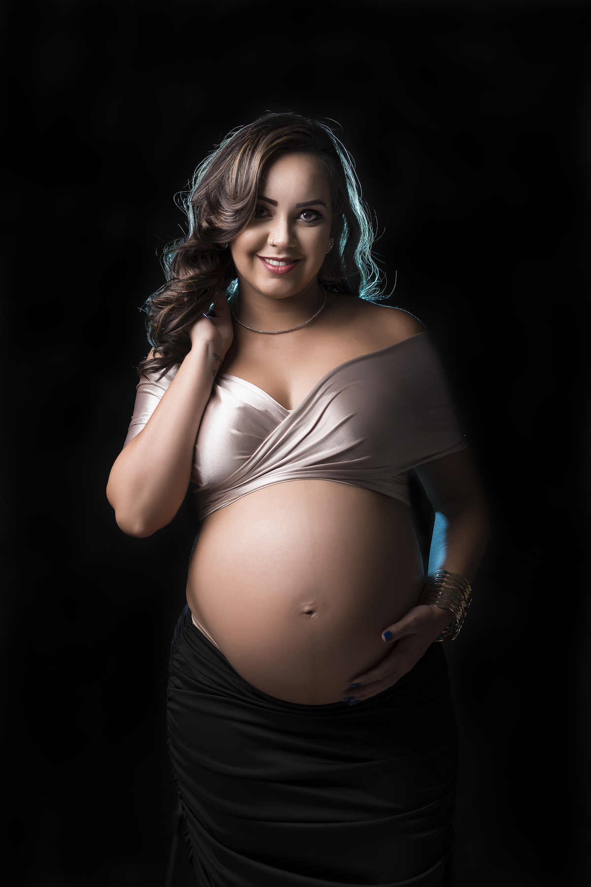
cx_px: 296
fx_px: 2093
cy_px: 444
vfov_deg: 23.9
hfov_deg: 16.1
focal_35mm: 85
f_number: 3.5
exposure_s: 1/160
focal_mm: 85
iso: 50
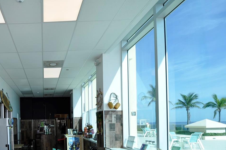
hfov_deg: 59.8
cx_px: 41
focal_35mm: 28
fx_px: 175
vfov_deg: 44.3
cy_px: 121
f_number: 5
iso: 200
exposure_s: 1/200
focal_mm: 11
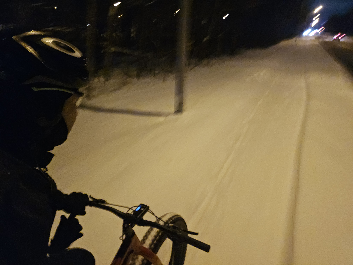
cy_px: 132
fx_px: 255
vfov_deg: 54.9
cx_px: 176
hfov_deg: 69.4
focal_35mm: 25
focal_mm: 3.3
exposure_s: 1/15
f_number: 2.2
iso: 1000
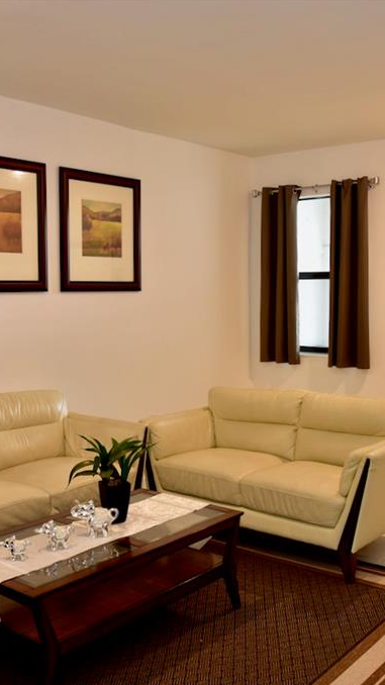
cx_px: 199
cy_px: 342
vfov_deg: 52.8
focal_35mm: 38
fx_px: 690
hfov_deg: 31.2
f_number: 3.2
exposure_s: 1/40
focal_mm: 24
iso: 500
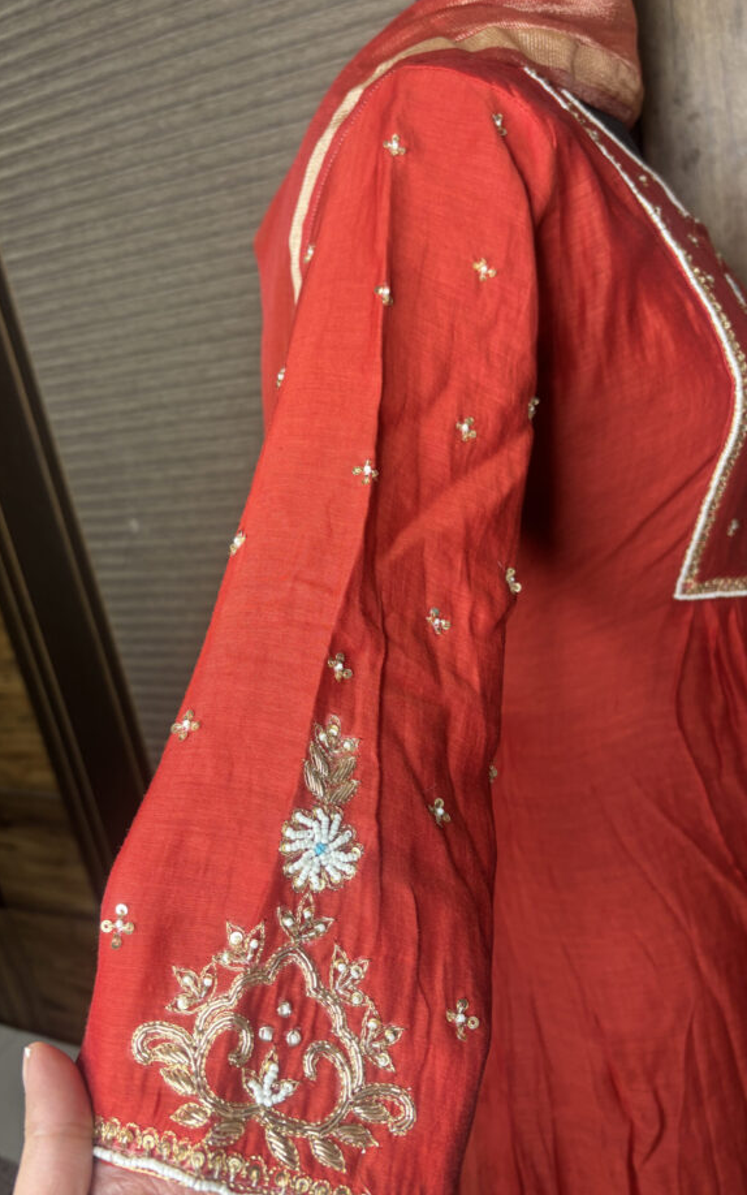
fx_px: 912
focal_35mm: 28
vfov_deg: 66.5
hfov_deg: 44.5
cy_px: 605
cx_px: 328
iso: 80
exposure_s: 1/50
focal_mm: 5.96
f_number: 1.6
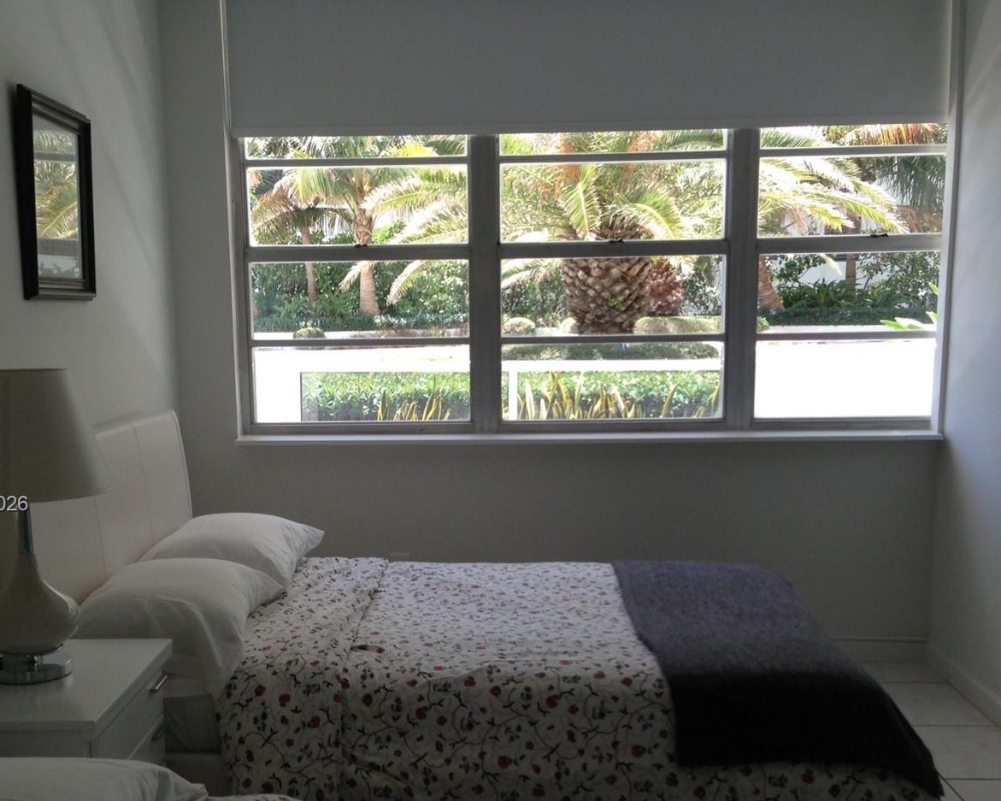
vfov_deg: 34.0
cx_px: 446
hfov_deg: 41.9
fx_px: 1304
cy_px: 505
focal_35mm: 44
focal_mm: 4.13
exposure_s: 1/159
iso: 50
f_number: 2.4
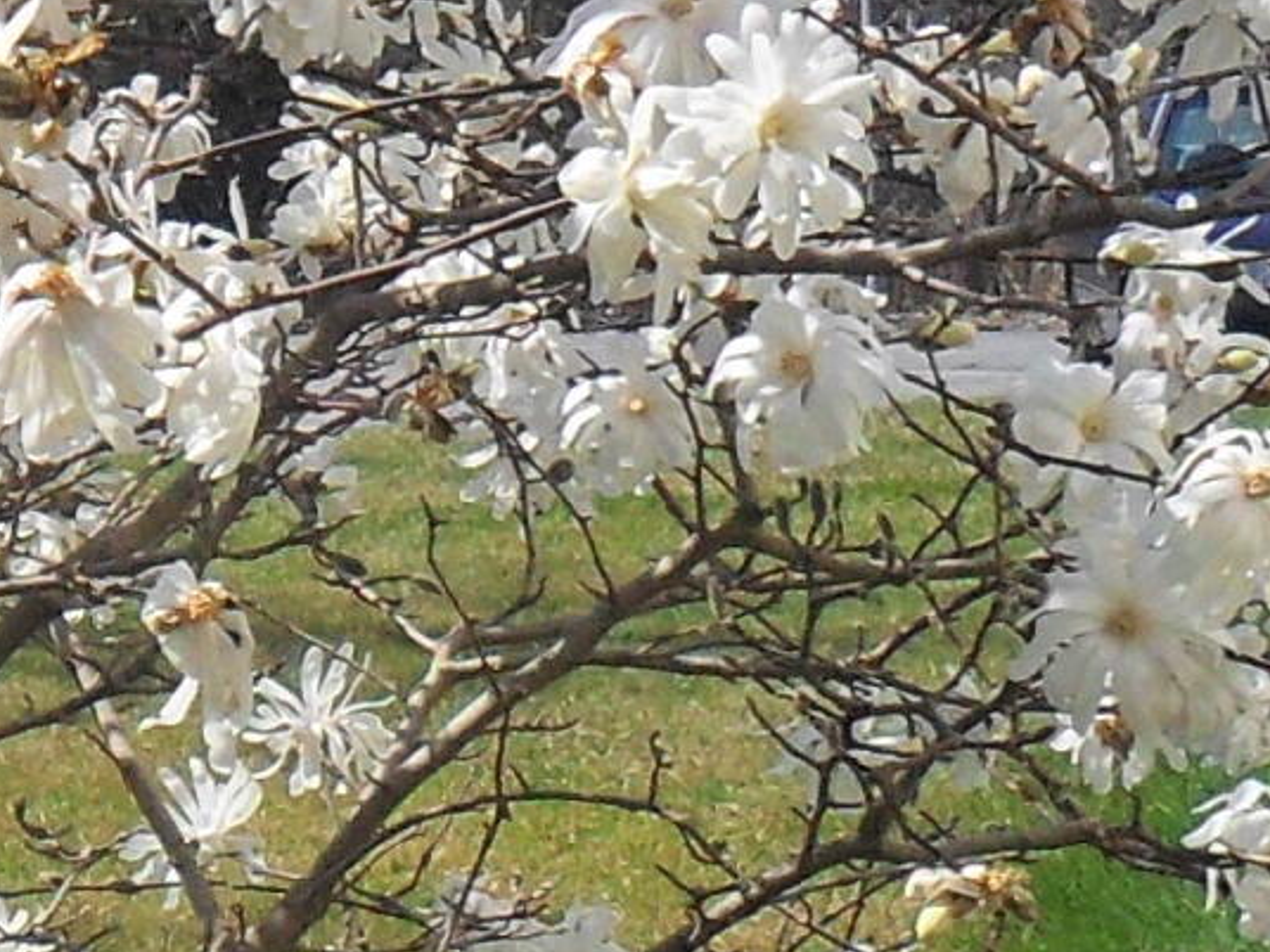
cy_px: 211
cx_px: -479
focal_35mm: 151
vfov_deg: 9.8
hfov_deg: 12.6
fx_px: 5540
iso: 100
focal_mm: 4.9
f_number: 8.9
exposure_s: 1/180
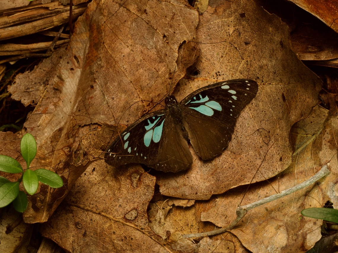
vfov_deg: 12.3
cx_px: 169
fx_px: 1172
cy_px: 126
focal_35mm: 120
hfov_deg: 16.4
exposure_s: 1/60
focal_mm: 60
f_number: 16
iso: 400
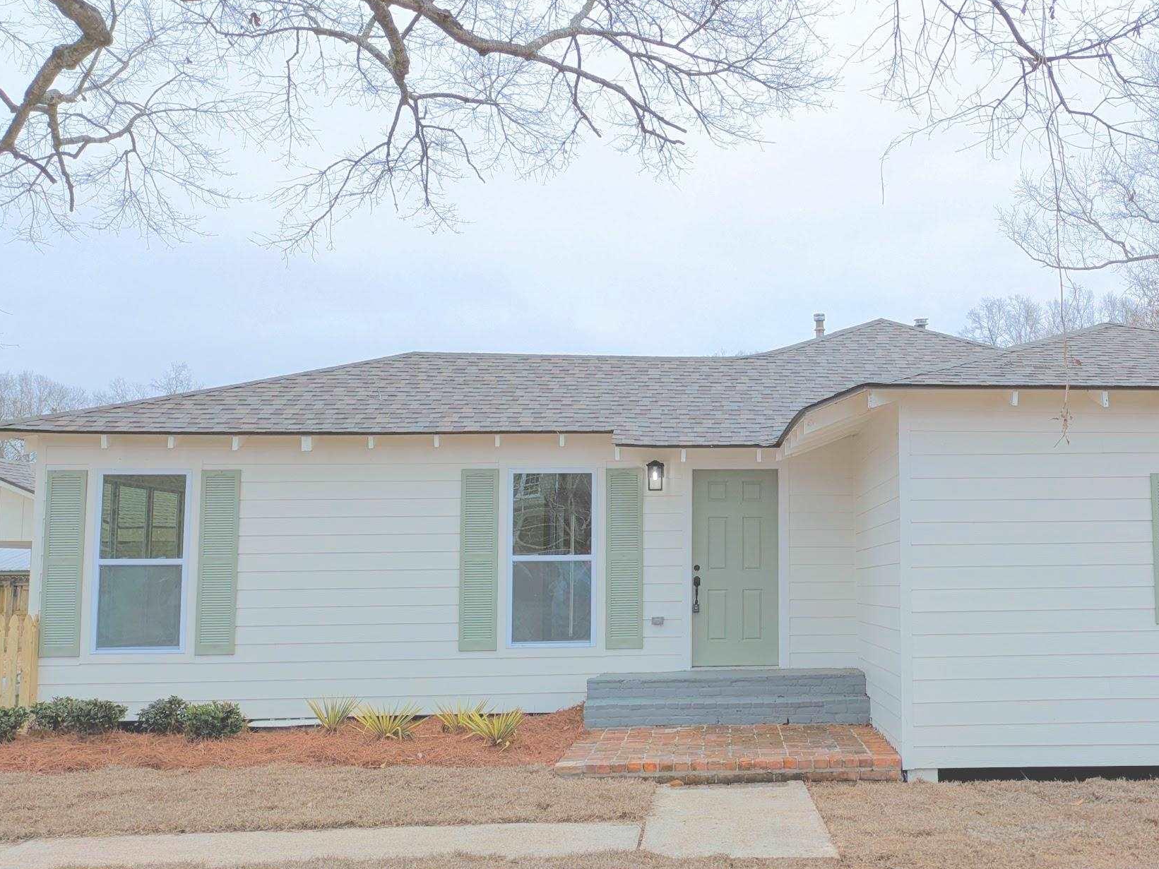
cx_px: 800
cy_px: 479
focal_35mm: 39
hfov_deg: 46.9
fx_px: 1306
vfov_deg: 36.8
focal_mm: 5.43
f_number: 1.89
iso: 44
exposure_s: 1/846
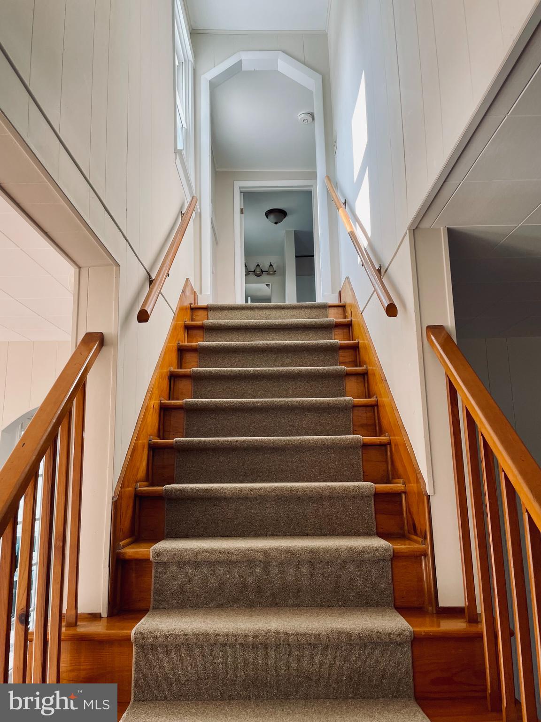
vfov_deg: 67.3
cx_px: 270
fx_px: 542
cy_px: 361
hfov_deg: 53.1
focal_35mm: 26
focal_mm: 4.2
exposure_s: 1/120
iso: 64
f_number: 1.6
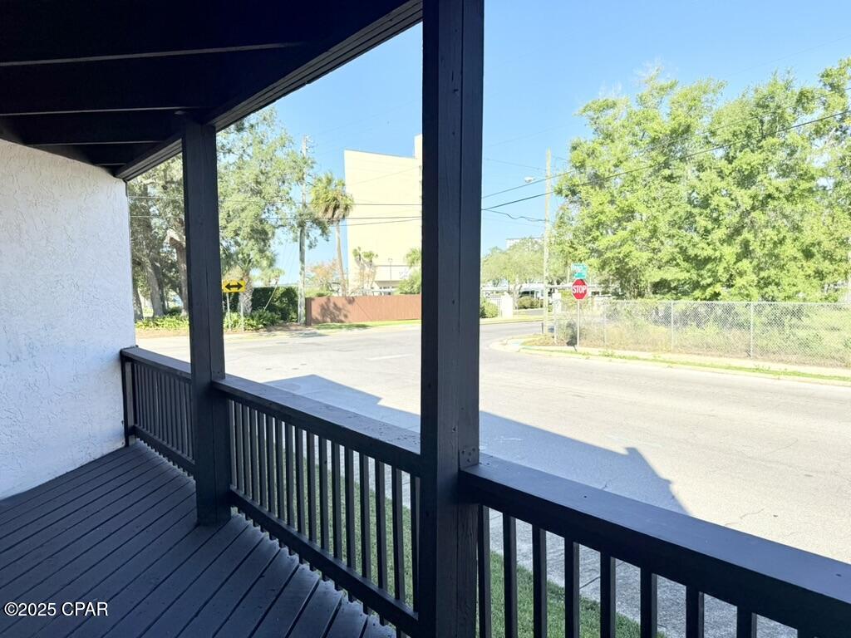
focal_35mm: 24
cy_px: 319
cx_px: 426
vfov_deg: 56.8
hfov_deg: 71.6
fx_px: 590
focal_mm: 6.76
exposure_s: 1/3145
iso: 80
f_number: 1.78
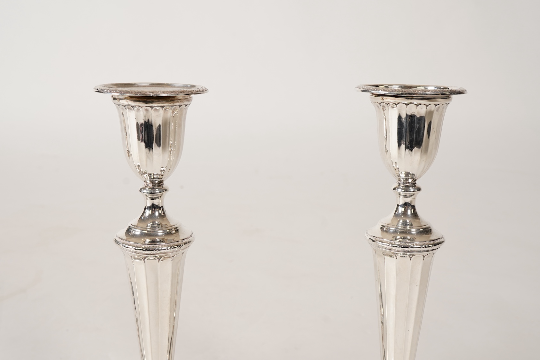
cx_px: 270
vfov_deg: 29.9
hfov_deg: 43.6
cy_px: 180
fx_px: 675
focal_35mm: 45
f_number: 16
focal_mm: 30
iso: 320
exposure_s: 1/125
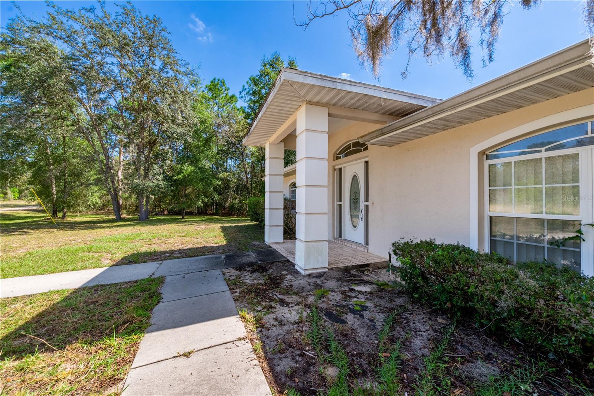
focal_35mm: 14
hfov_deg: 104.2
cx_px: 297
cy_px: 198
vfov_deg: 81.2
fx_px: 231
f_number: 8
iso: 400
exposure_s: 1/2000
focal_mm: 14
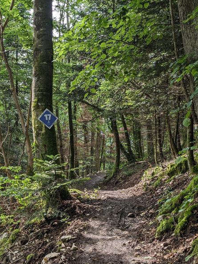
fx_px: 381
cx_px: 100
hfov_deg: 29.1
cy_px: 132
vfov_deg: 38.2
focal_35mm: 50
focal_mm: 6.9
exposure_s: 1/122
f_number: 1.68
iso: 19
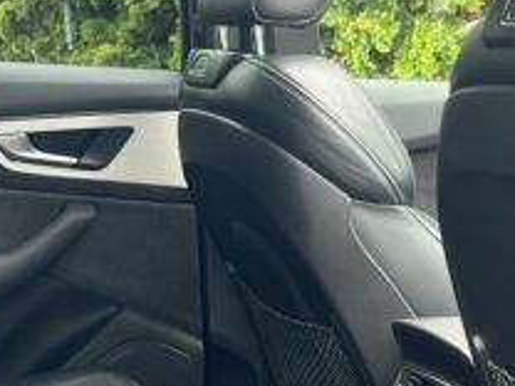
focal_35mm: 100
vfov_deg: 14.8
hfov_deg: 19.6
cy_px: 235
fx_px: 1488
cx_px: 245
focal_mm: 5.7
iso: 80
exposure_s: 1/121
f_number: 1.5
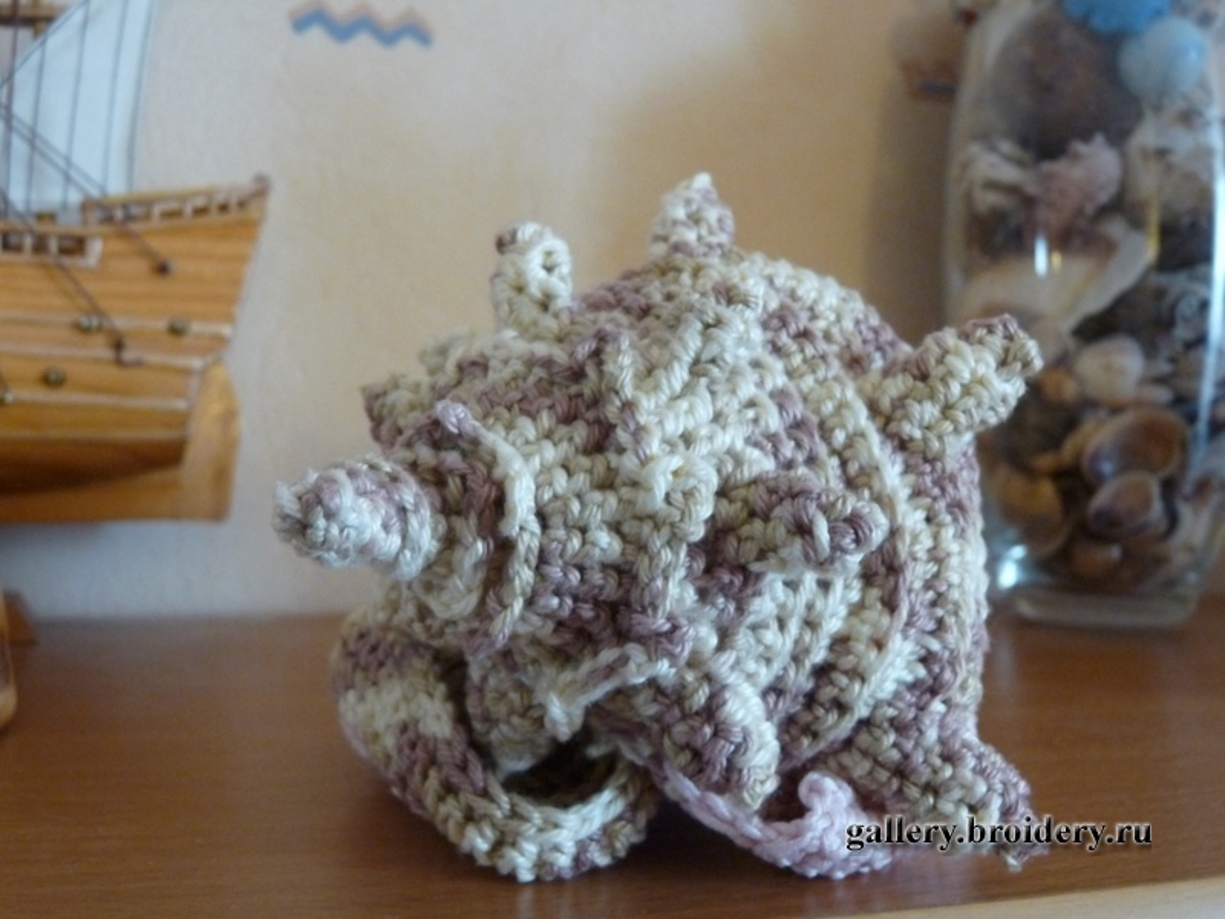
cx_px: 612
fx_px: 1168
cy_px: 460
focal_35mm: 33
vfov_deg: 42.9
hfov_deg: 55.4
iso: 400
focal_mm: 5.9
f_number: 3
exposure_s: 1/13
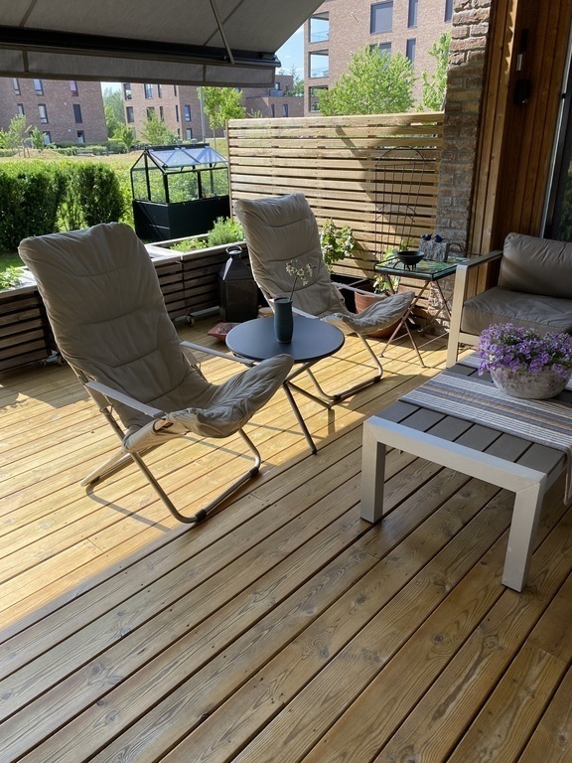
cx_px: 286
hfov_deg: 53.1
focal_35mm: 26
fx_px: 573
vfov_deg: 67.3
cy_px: 382
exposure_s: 1/616
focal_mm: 4.25
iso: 32
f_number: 1.8
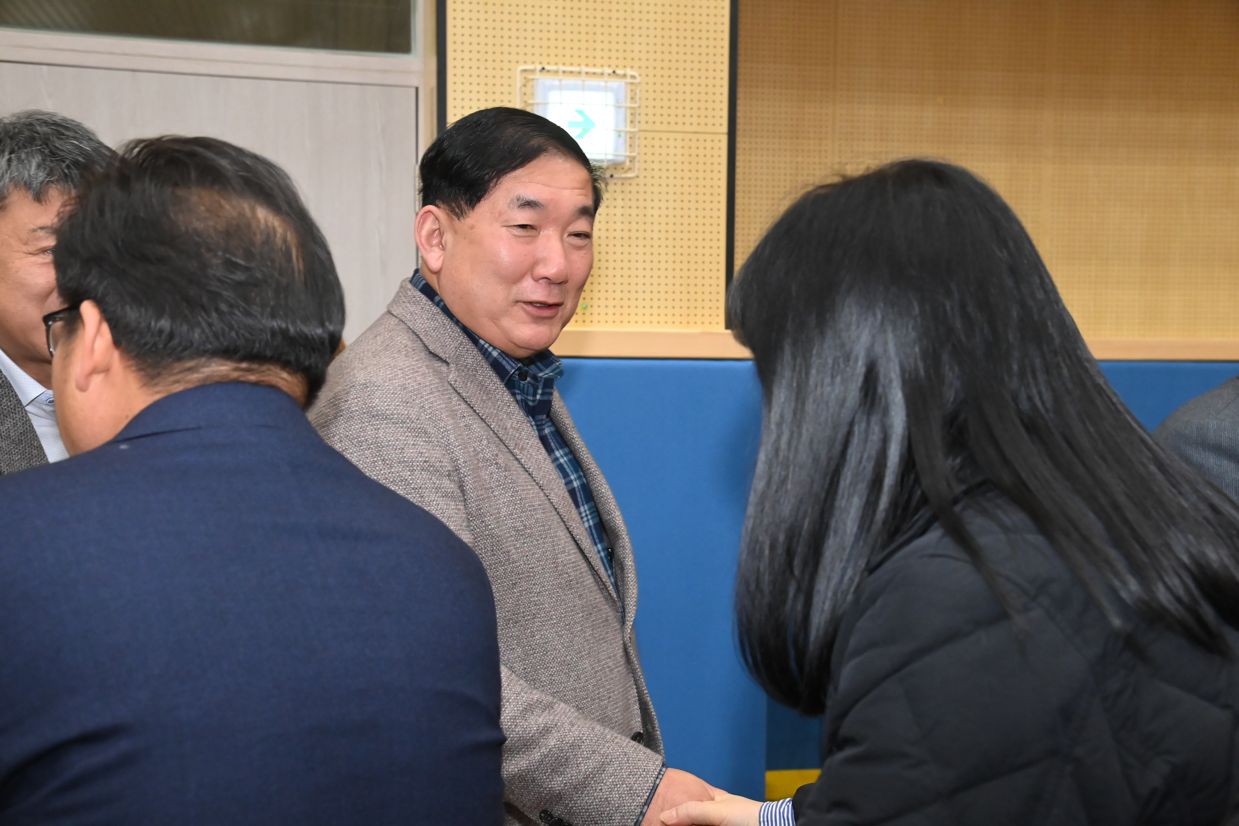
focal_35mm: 46
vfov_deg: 29.2
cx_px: 620
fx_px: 1583
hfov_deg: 42.7
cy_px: 413
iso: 8000
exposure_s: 1/250
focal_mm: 46
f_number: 6.3
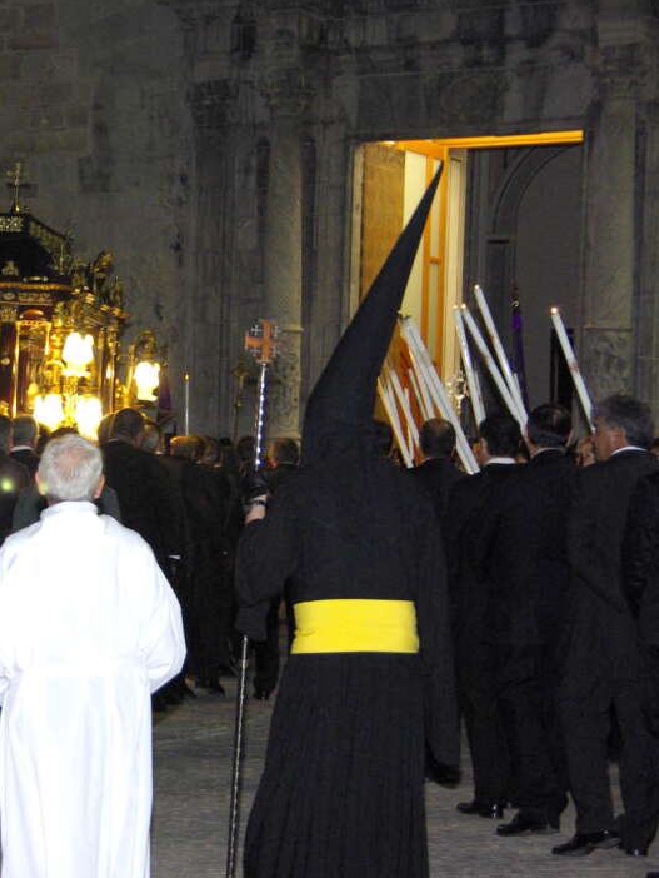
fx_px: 2765
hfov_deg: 13.4
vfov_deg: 18.0
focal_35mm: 109
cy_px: 440
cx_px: 41
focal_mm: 50
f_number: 5.6
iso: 1600
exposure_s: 1/20
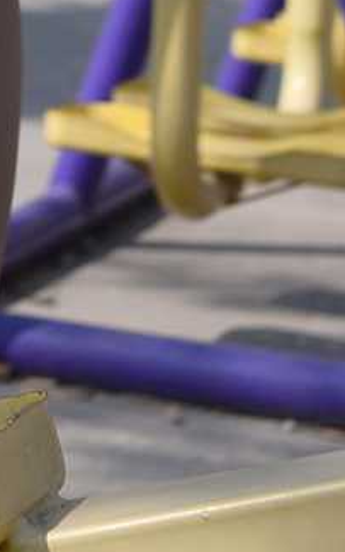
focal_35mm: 214
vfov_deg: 9.0
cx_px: -479
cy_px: -702
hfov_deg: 5.9
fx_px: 3221
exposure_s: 1/1600
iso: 160
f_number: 5.6
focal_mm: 35
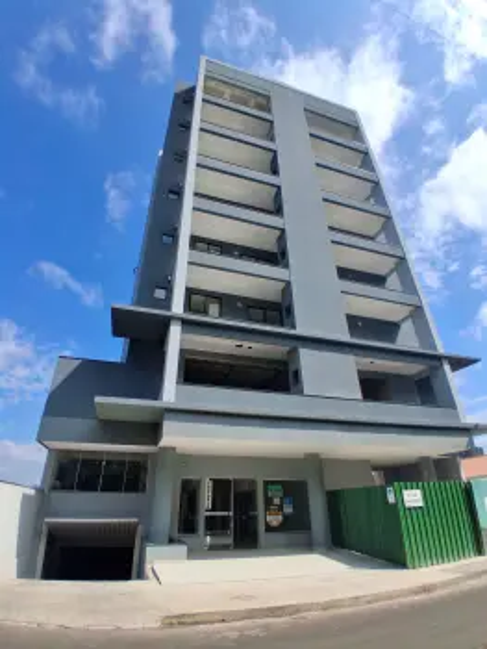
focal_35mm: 17
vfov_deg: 91.0
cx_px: 244
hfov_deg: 74.8
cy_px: 324
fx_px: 319
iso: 50
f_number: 2.2
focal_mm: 1.4
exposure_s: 1/2232
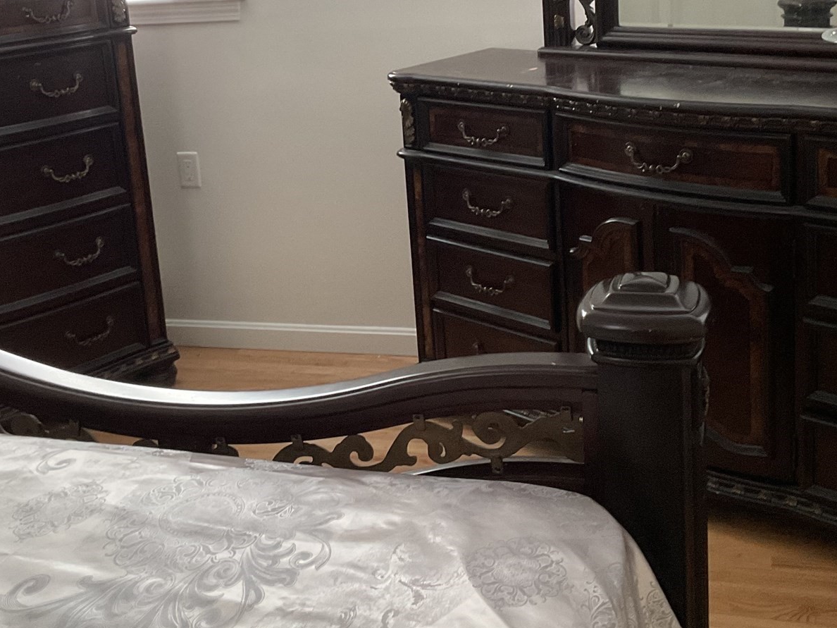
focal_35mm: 50
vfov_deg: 28.7
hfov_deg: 38.2
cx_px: 381
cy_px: 169
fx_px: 1209
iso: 160
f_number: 1.8
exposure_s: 1/60
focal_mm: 3
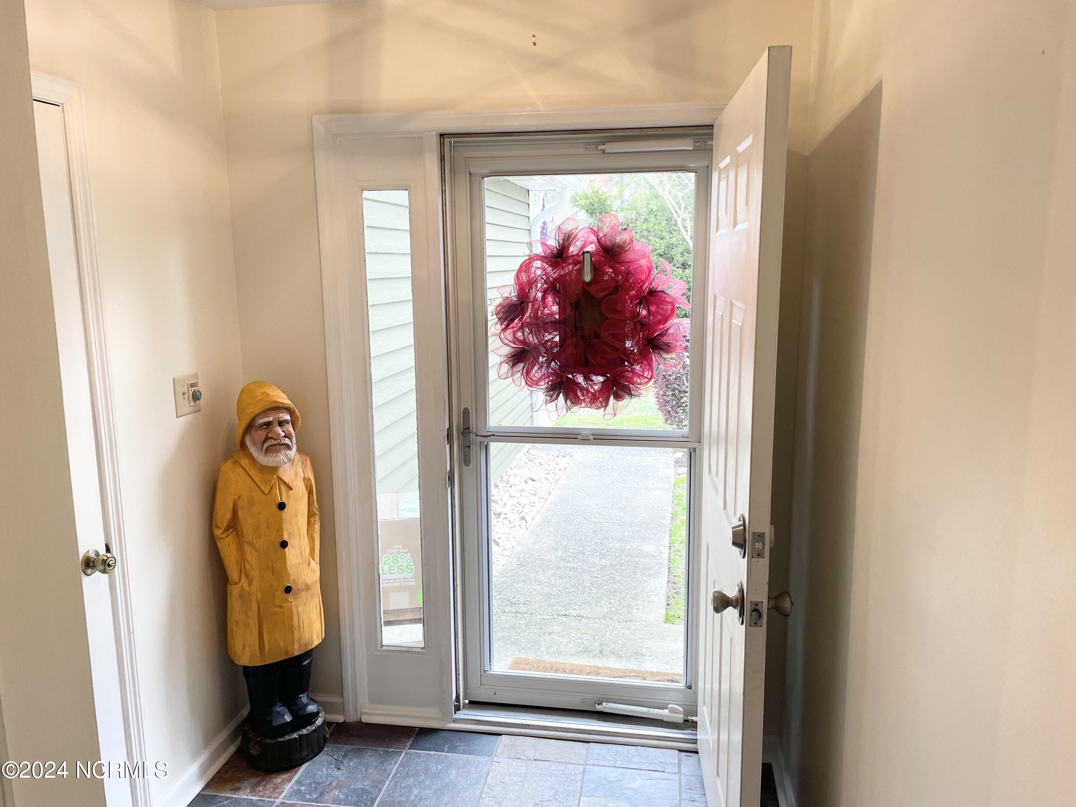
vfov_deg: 53.1
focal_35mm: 26
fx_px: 808
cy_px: 404
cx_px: 538
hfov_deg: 67.3
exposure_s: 1/120
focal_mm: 4.2
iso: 100
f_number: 1.6
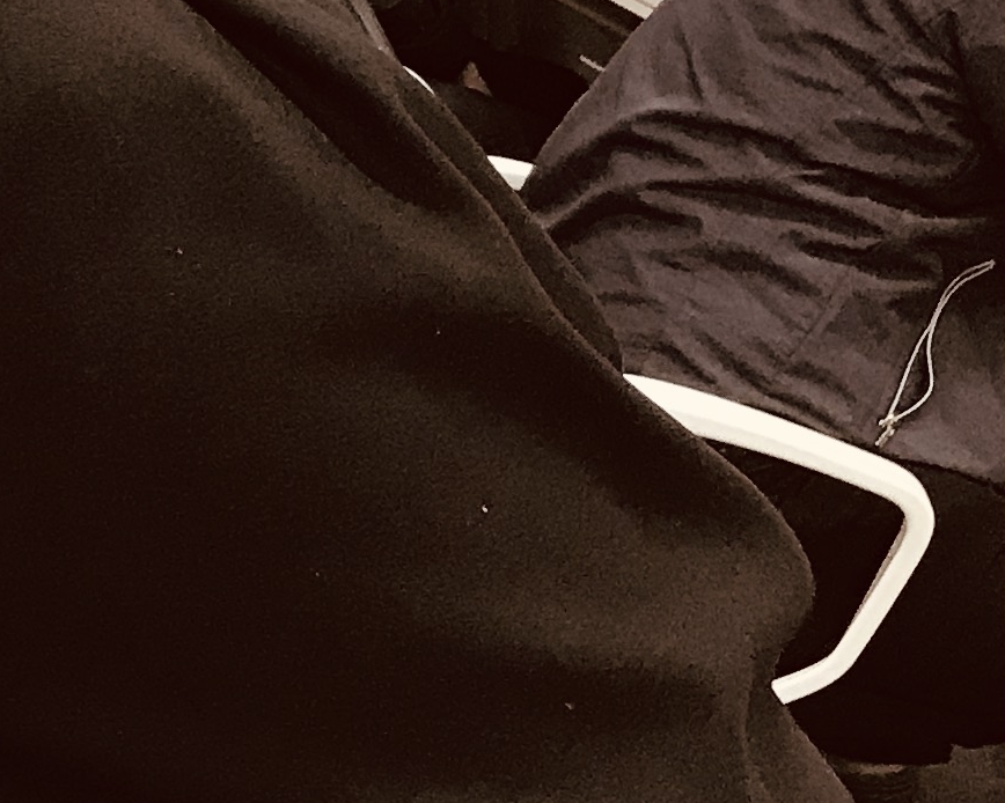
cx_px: -1051
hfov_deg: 13.0
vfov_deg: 12.0
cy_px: -52
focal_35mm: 127
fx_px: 3777
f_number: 1.8
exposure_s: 1/20
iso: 40
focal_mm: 3.99
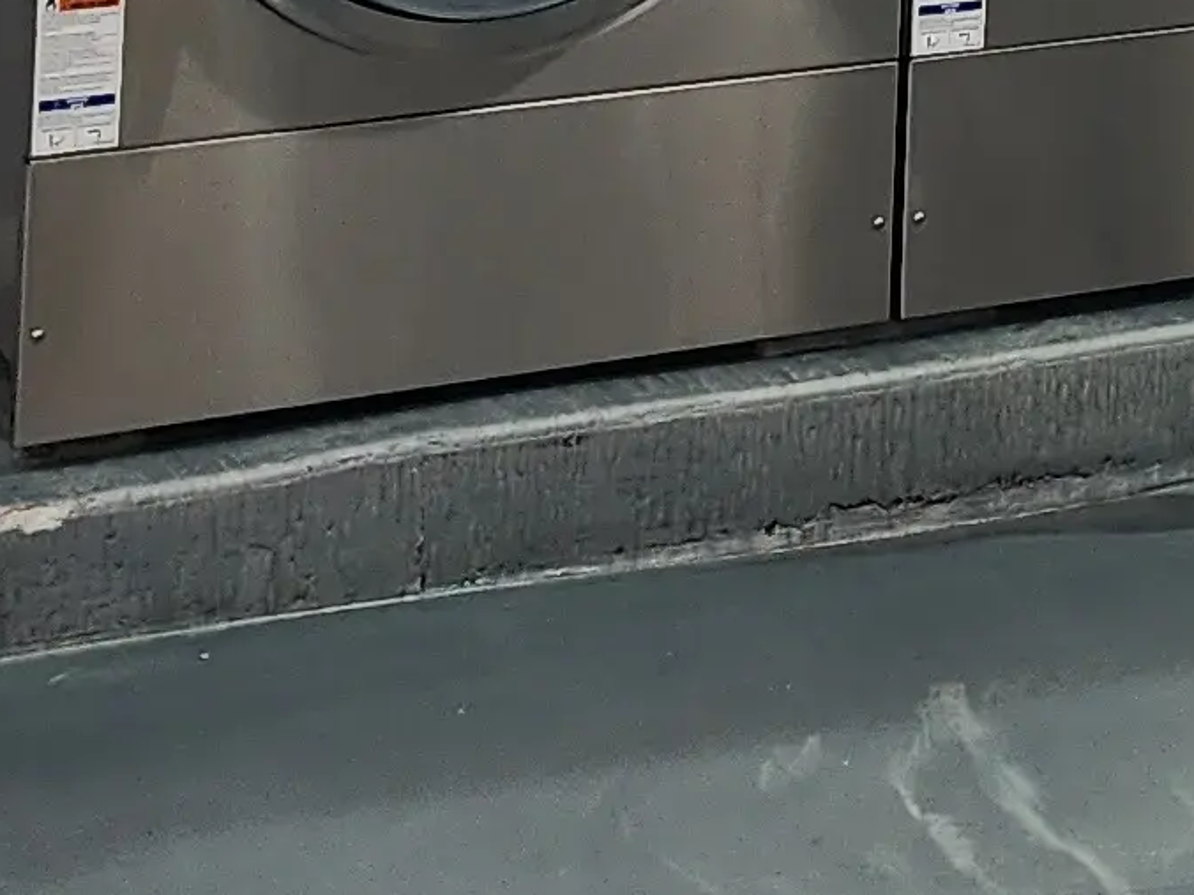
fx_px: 4691
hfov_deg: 13.9
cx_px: 1549
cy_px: -1305
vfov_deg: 9.6
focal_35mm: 136
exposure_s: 1/120
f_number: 1.8
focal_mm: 6.4
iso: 80
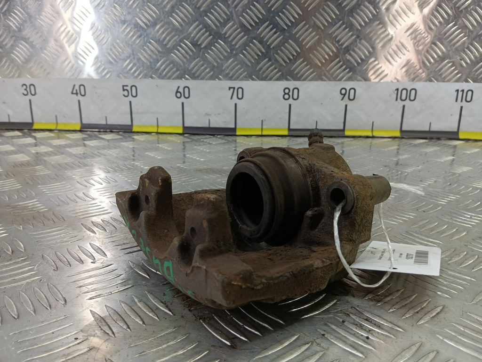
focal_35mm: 27
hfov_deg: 65.3
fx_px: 376
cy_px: 181
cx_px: 241
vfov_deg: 51.4
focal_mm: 4.11
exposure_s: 1/50
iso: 130
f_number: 1.6
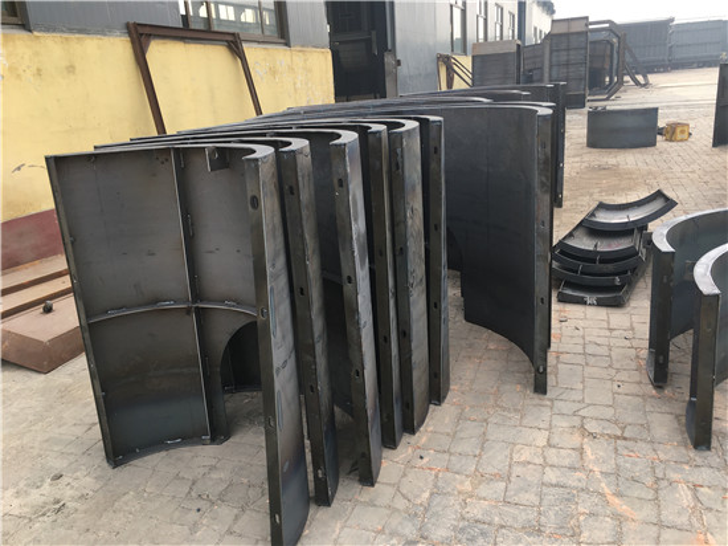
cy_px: 273
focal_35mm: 29
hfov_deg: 61.7
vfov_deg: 48.2
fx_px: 610
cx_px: 364
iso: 25
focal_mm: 4.15
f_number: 2.2
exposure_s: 1/303
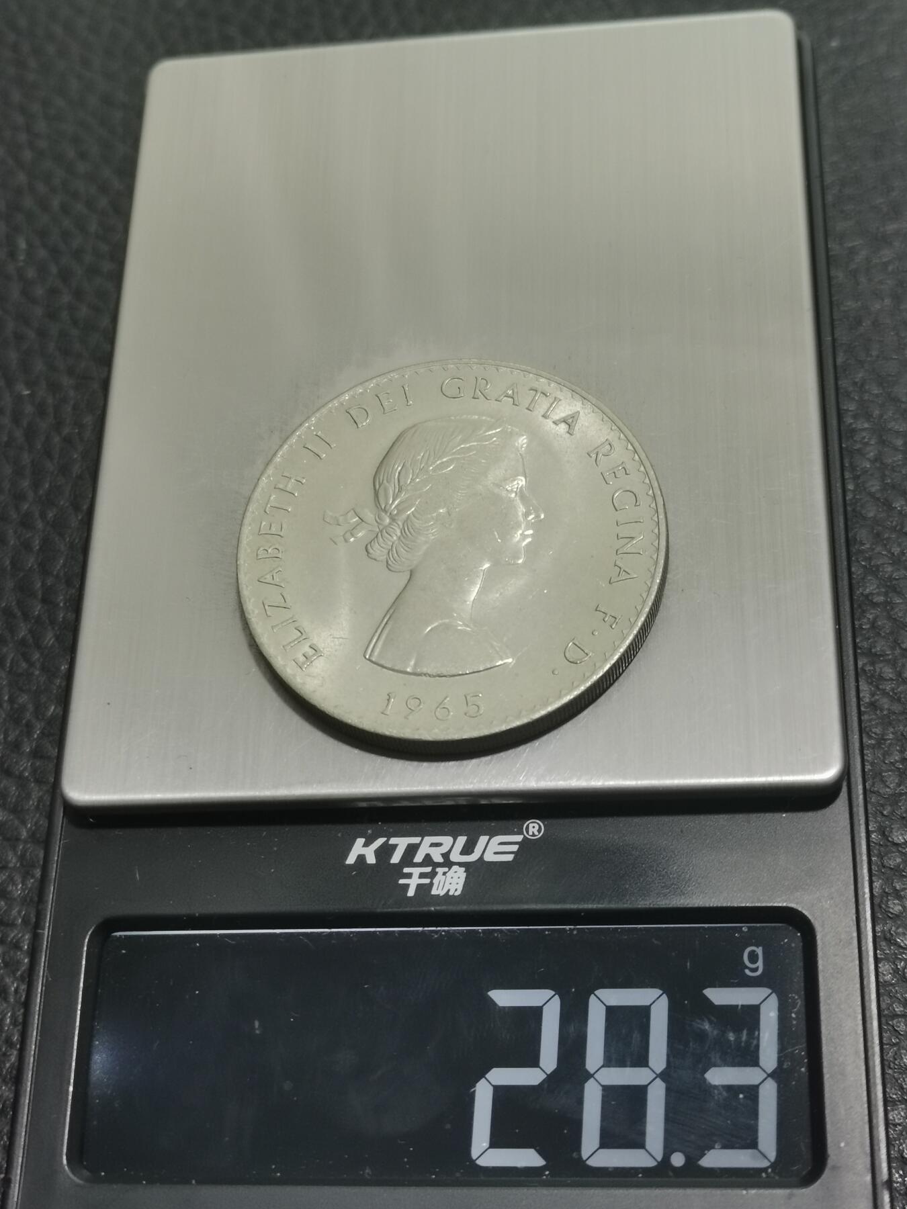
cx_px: 454
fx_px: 1852
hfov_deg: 27.5
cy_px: 604
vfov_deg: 36.2
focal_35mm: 53
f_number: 1.8
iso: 80
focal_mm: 5.58
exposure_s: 1/100
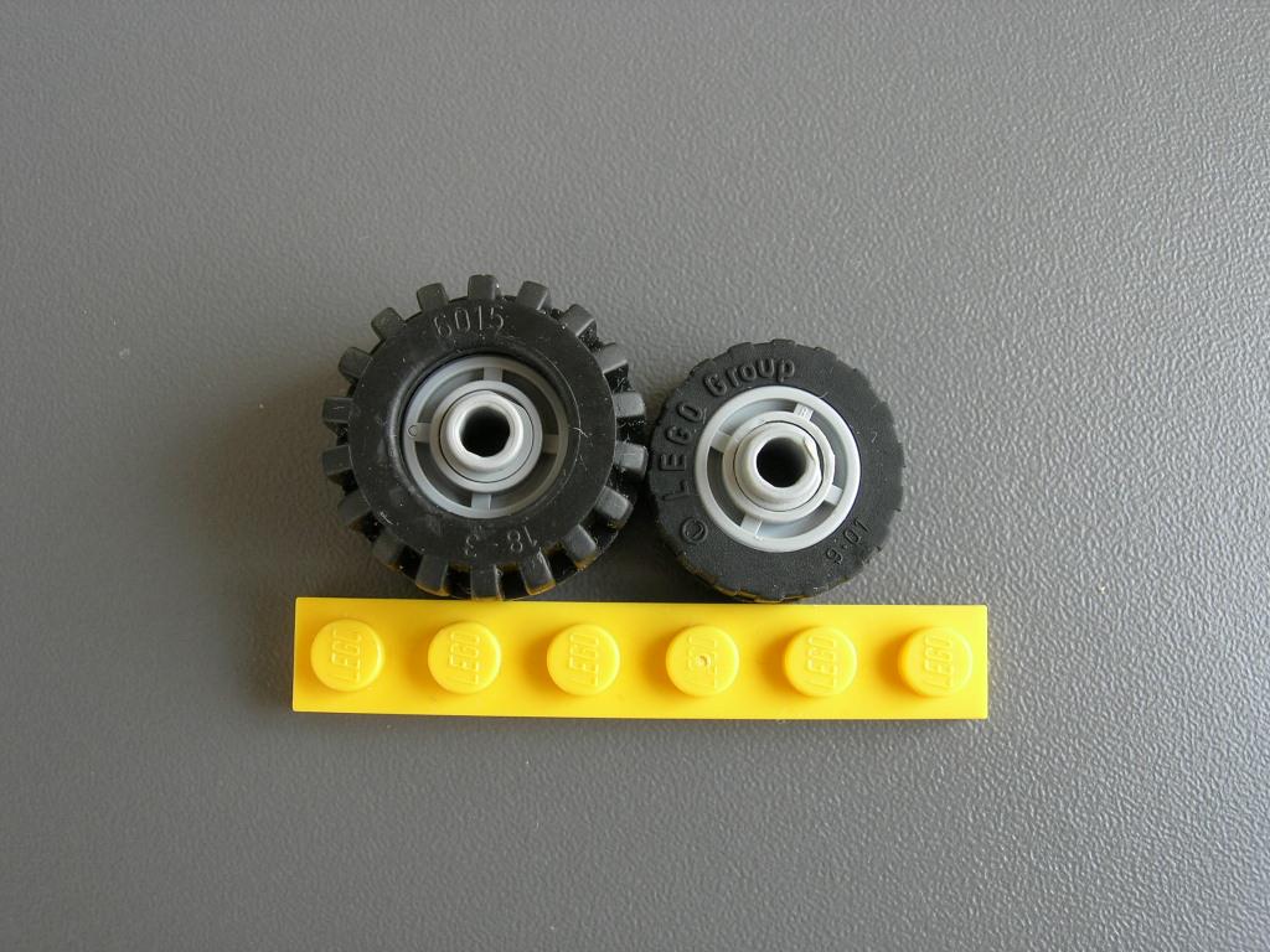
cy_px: 476
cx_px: 635
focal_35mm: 38
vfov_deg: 37.7
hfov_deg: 49.0
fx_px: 1394
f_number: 4.8
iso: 64
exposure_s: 1/43.5
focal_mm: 7.8
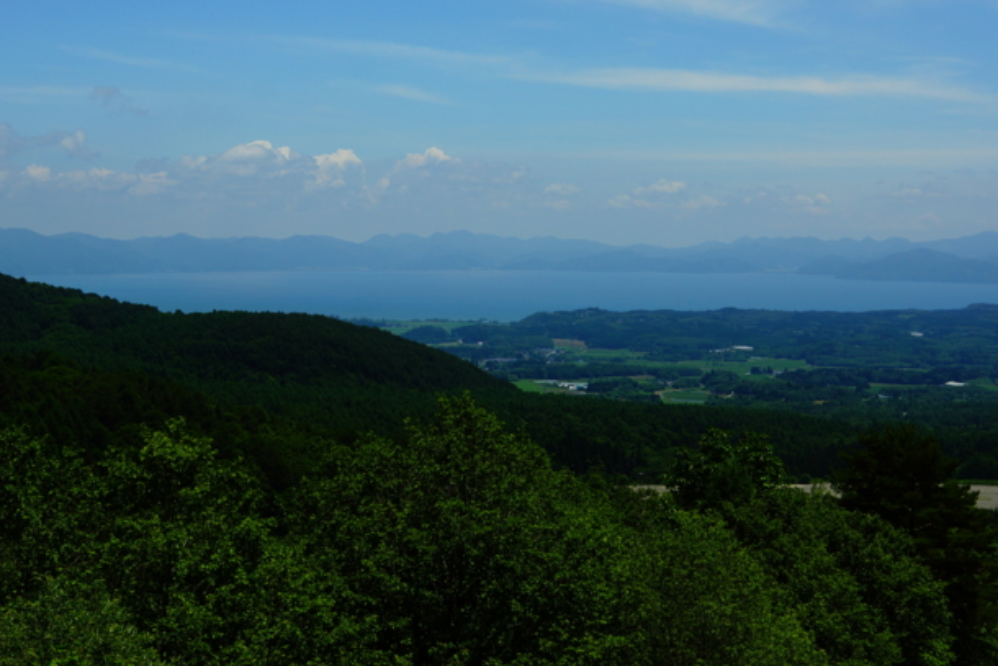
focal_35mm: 59
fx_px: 1636
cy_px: 250
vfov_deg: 23.0
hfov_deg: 33.9
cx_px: 540
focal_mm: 30
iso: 100
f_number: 8
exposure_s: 1/640
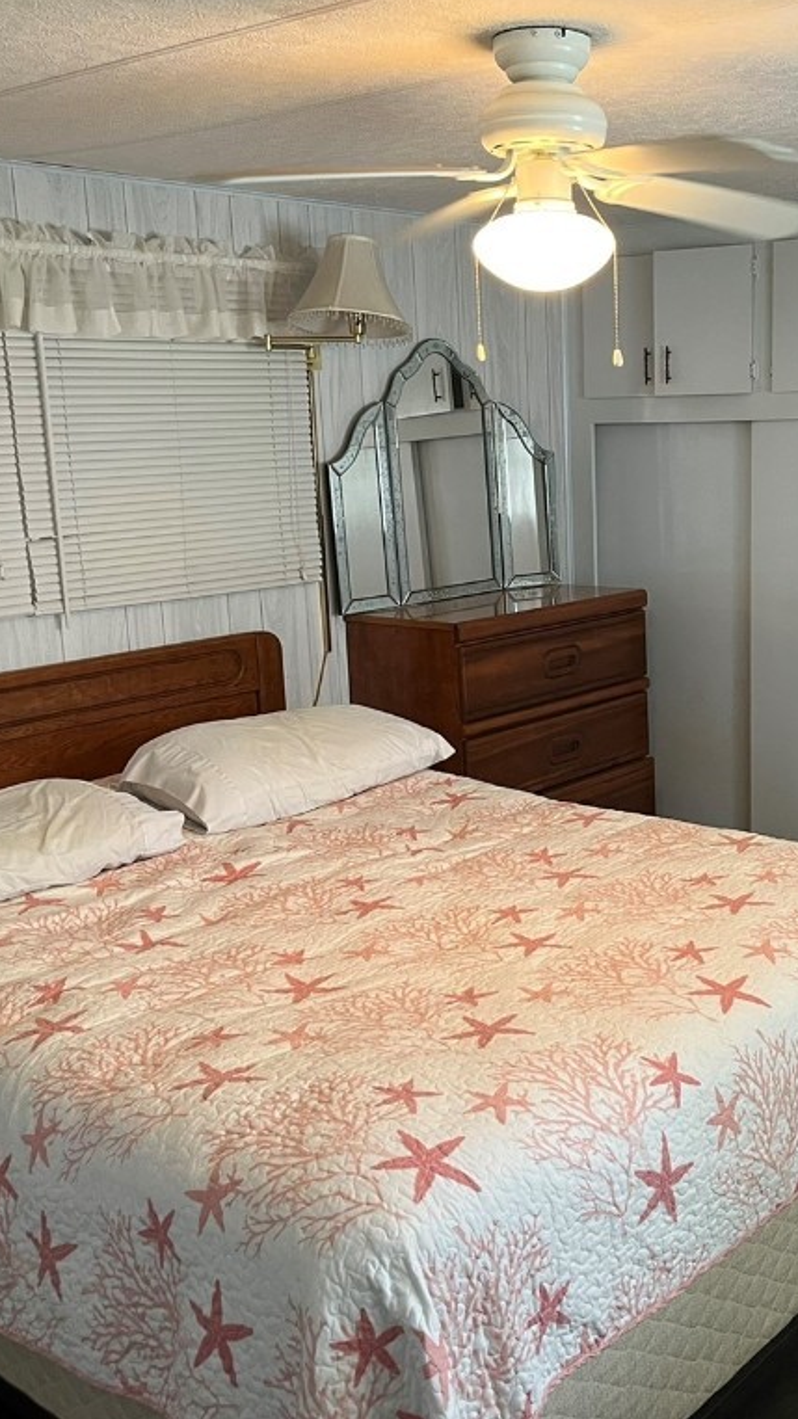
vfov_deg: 52.8
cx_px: 612
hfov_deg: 30.6
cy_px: 709
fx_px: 1430
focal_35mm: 38
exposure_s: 1/60
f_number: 1.6
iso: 160
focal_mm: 5.1
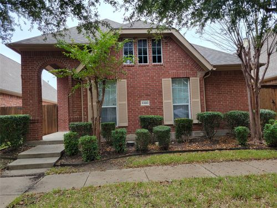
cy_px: 104
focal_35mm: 26
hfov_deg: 67.3
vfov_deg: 53.1
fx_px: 208
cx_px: 138
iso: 40
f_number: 1.8
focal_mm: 5.4
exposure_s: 1/165
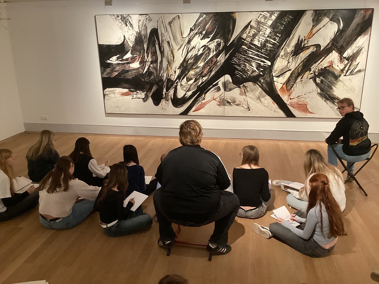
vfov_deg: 45.4
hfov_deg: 58.4
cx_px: 190
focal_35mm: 31
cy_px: 142
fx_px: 339
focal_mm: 3.3
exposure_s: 1/33
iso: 400
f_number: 2.4
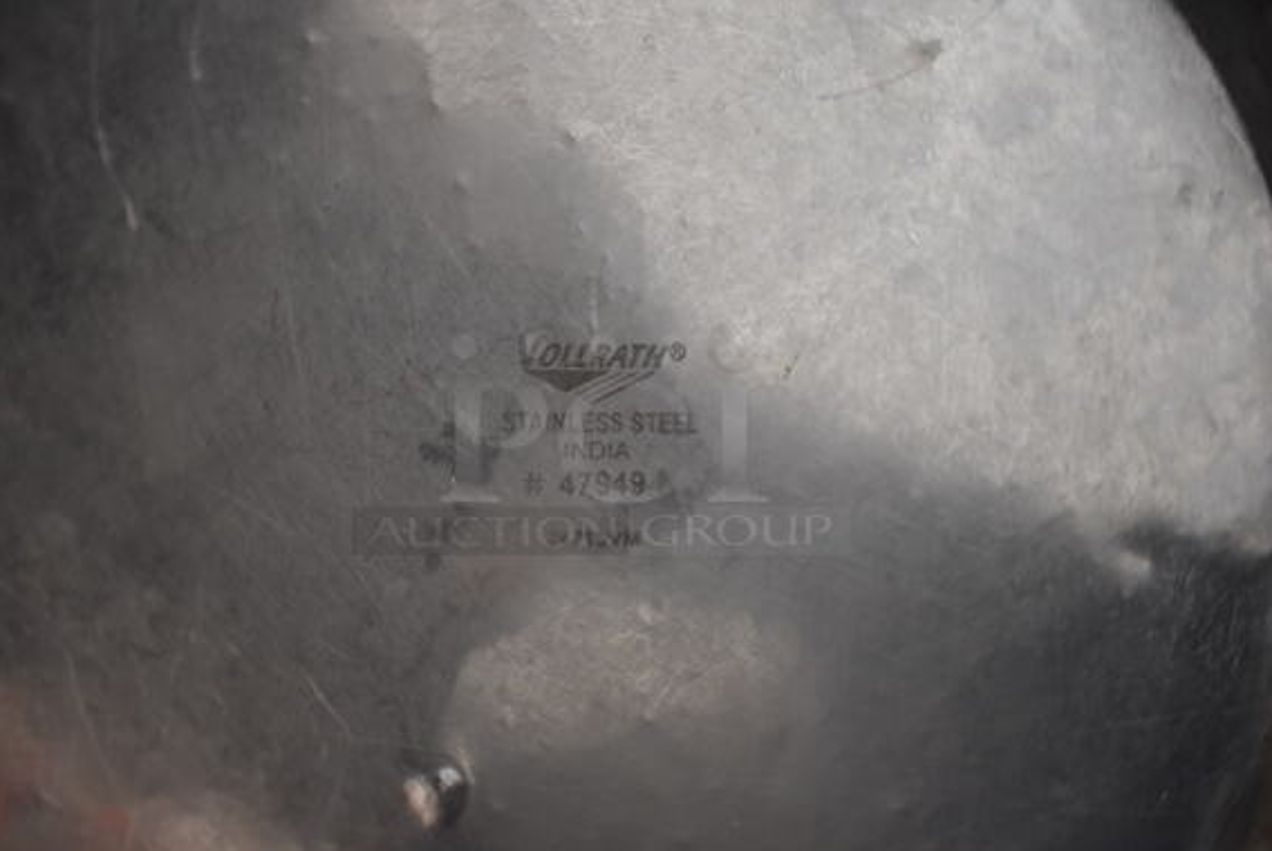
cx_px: 602
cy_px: 437
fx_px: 1026
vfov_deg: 45.1
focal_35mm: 29
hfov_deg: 63.6
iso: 2000
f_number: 4
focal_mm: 18
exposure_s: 1/60
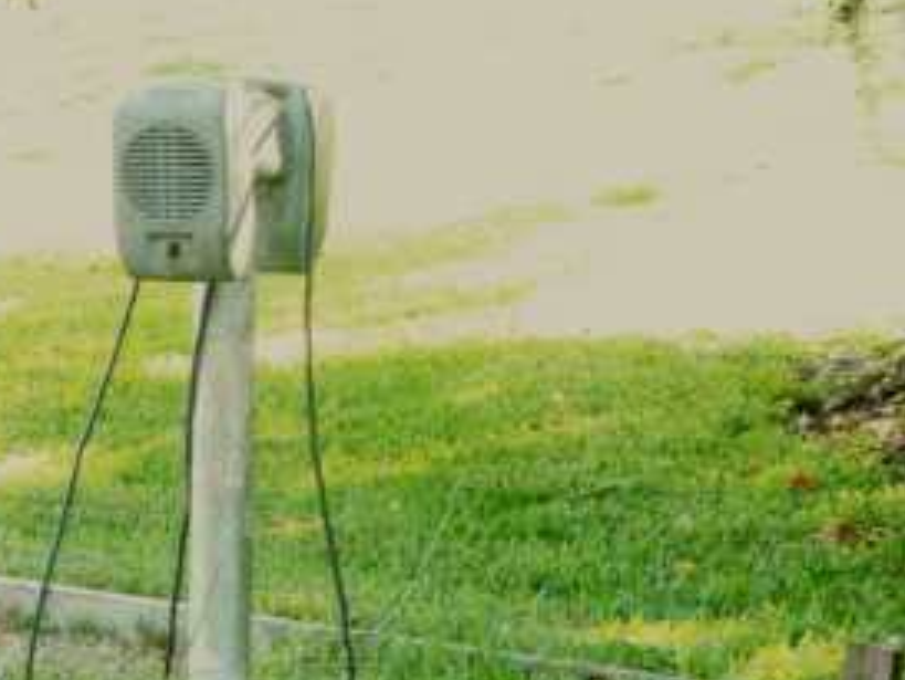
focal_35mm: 177
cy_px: 401
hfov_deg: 11.1
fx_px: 4630
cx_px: 245
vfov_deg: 8.4
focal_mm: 21.2
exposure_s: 1/80
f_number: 5.3
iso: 800
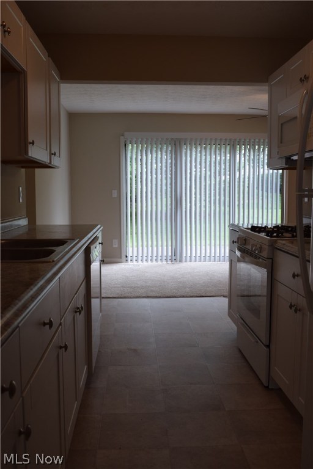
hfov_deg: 38.4
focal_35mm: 34
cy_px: 234
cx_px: 156
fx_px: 450
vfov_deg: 55.1
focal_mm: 23
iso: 400
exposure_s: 1/125
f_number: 5.6
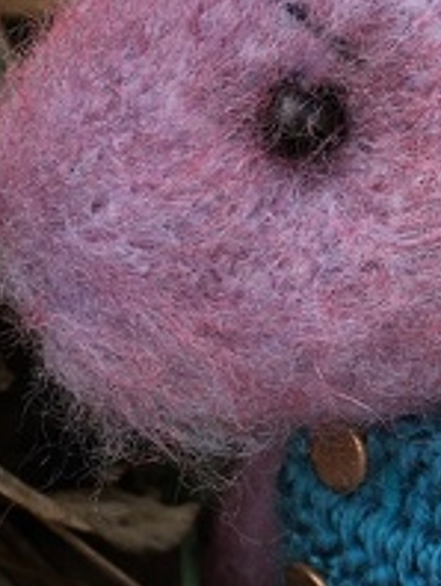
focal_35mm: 117
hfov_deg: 12.4
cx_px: 521
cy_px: 379
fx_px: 1983
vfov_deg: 16.8
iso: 25
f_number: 2.2
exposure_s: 1/213
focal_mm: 4.15
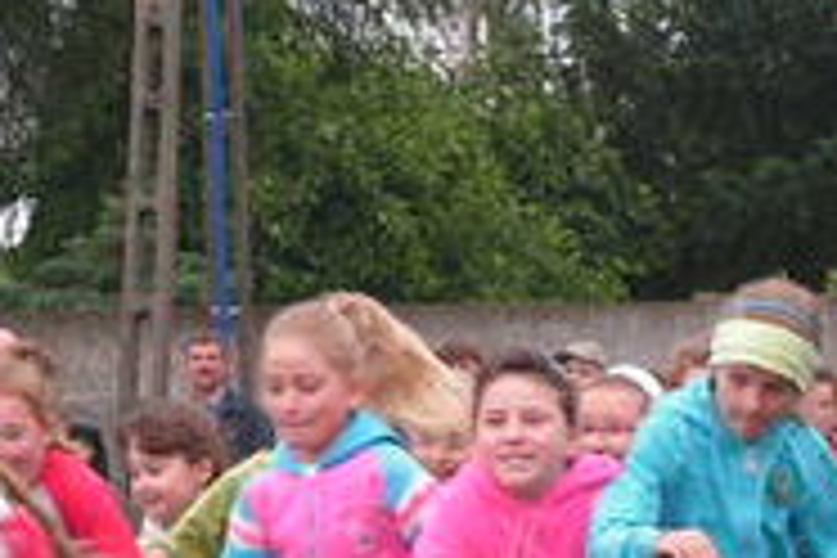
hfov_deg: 8.5
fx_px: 5649
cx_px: 360
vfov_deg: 5.6
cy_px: 515
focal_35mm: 243
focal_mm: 14.5
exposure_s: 1/125
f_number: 3.3
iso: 100
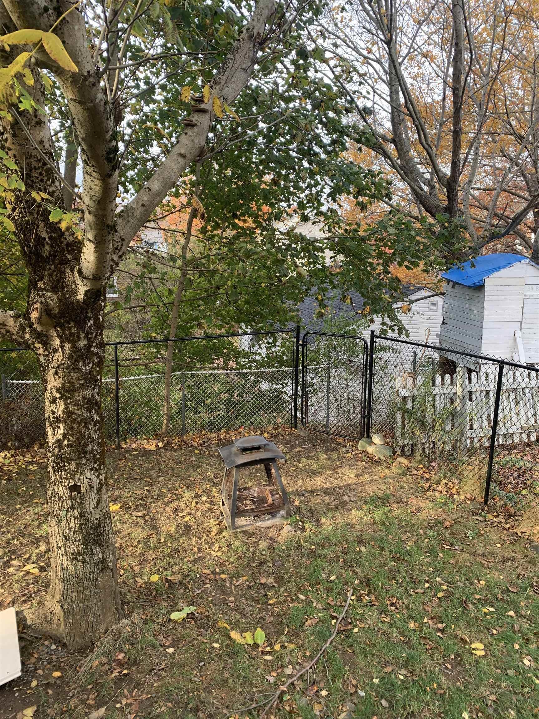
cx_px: 270
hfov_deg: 53.1
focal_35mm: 26
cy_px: 360
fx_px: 540
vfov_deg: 67.3
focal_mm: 4.25
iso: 32
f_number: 1.8
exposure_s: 1/122
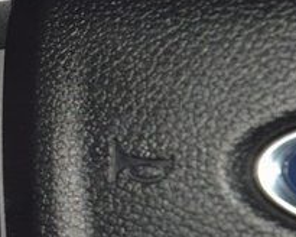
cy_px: 131
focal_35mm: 308
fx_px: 2698
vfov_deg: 5.0
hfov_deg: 6.2
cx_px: -121
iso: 100
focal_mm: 70
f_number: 8
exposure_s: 1/125
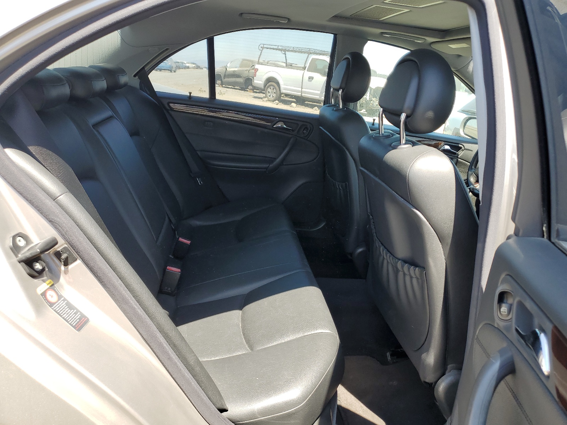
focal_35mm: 26
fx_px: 426
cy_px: 212
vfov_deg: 53.1
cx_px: 284
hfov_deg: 67.3
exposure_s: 1/435
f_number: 1.5
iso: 50
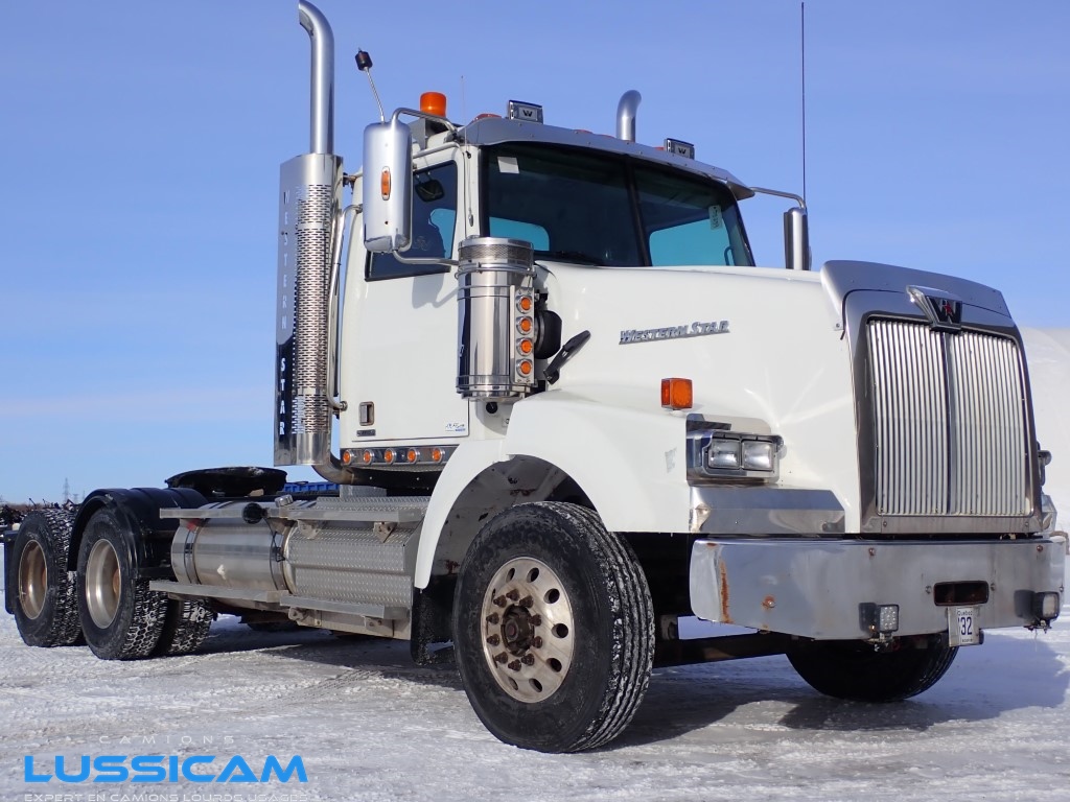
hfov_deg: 42.9
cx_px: 535
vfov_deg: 32.9
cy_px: 401
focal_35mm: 44
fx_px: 1360
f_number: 11
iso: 100
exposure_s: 1/200
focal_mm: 7.84
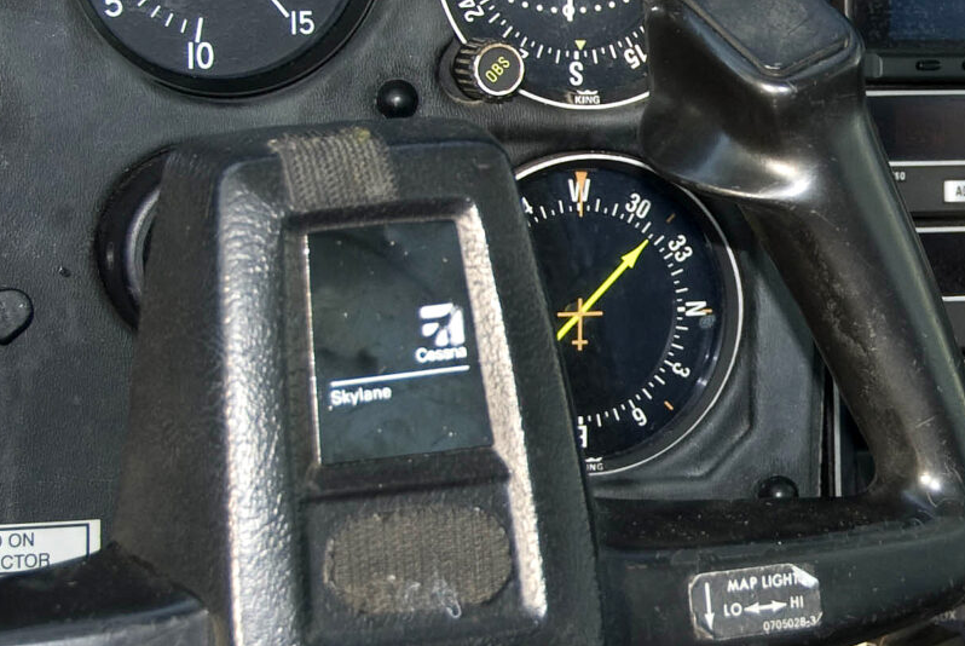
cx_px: 983
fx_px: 4133
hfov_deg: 13.1
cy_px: 232
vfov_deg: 8.9
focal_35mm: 154
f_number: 4.2
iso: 100
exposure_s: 1/60
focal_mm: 32
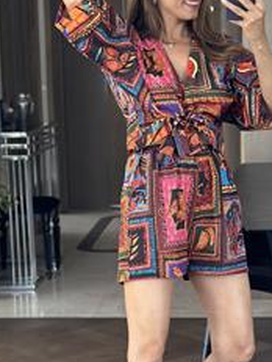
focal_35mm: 105
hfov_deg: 14.1
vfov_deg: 18.6
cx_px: 161
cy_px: 238
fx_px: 1097
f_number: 1.78
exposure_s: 1/64
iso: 125
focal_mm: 6.86
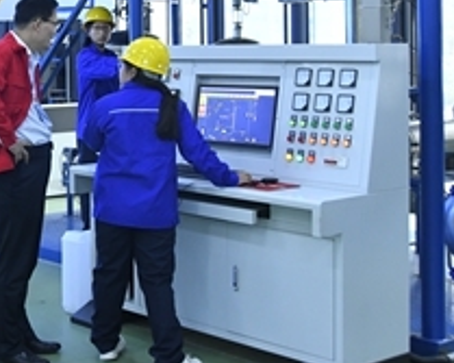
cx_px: -48
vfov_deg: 20.3
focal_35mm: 74
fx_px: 994
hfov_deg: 24.0
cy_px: 40
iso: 2500
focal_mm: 22
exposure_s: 1/60
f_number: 5.6
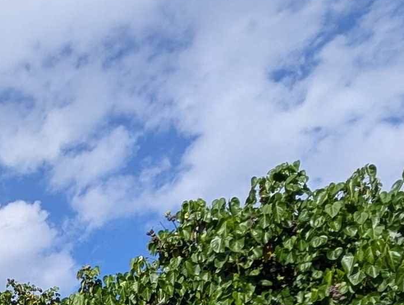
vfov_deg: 20.1
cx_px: -71
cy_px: 552
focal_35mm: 52
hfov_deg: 31.3
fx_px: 608
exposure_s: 1/3663
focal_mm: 2.02
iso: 55
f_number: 1.7
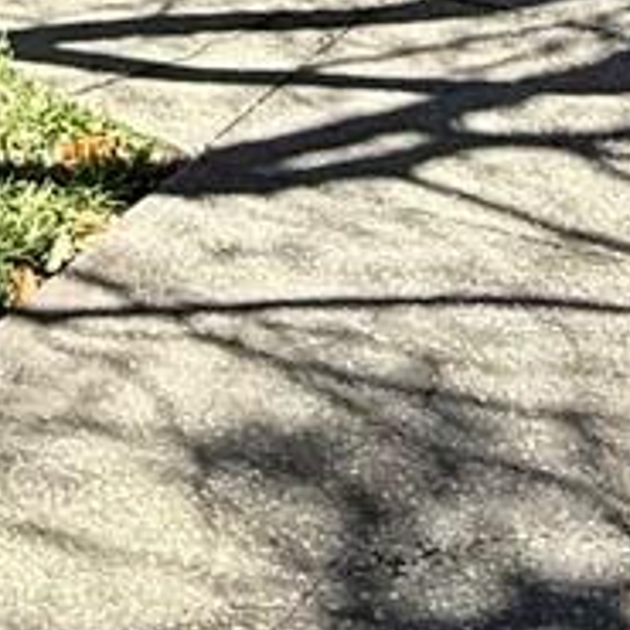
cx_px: -361
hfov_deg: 14.9
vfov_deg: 13.5
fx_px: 2203
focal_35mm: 107
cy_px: -702
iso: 64
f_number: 2.2
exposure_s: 1/1211
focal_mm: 2.22
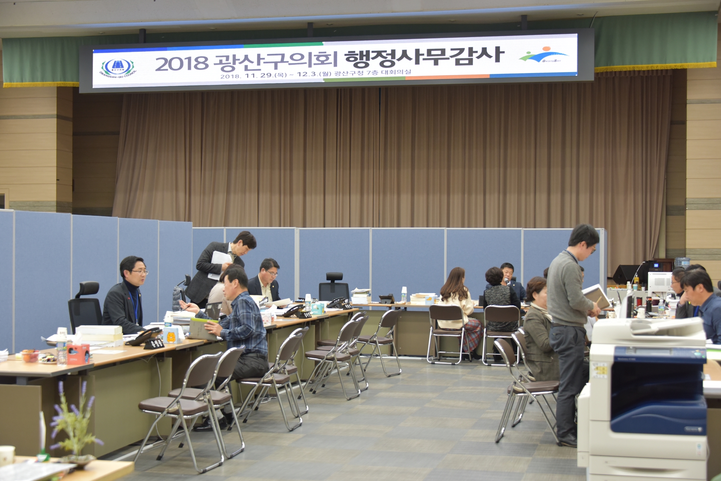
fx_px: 1122
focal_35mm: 56
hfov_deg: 35.6
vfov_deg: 24.2
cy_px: 240
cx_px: 360
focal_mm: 56
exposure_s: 1/60
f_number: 4.5
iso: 1400
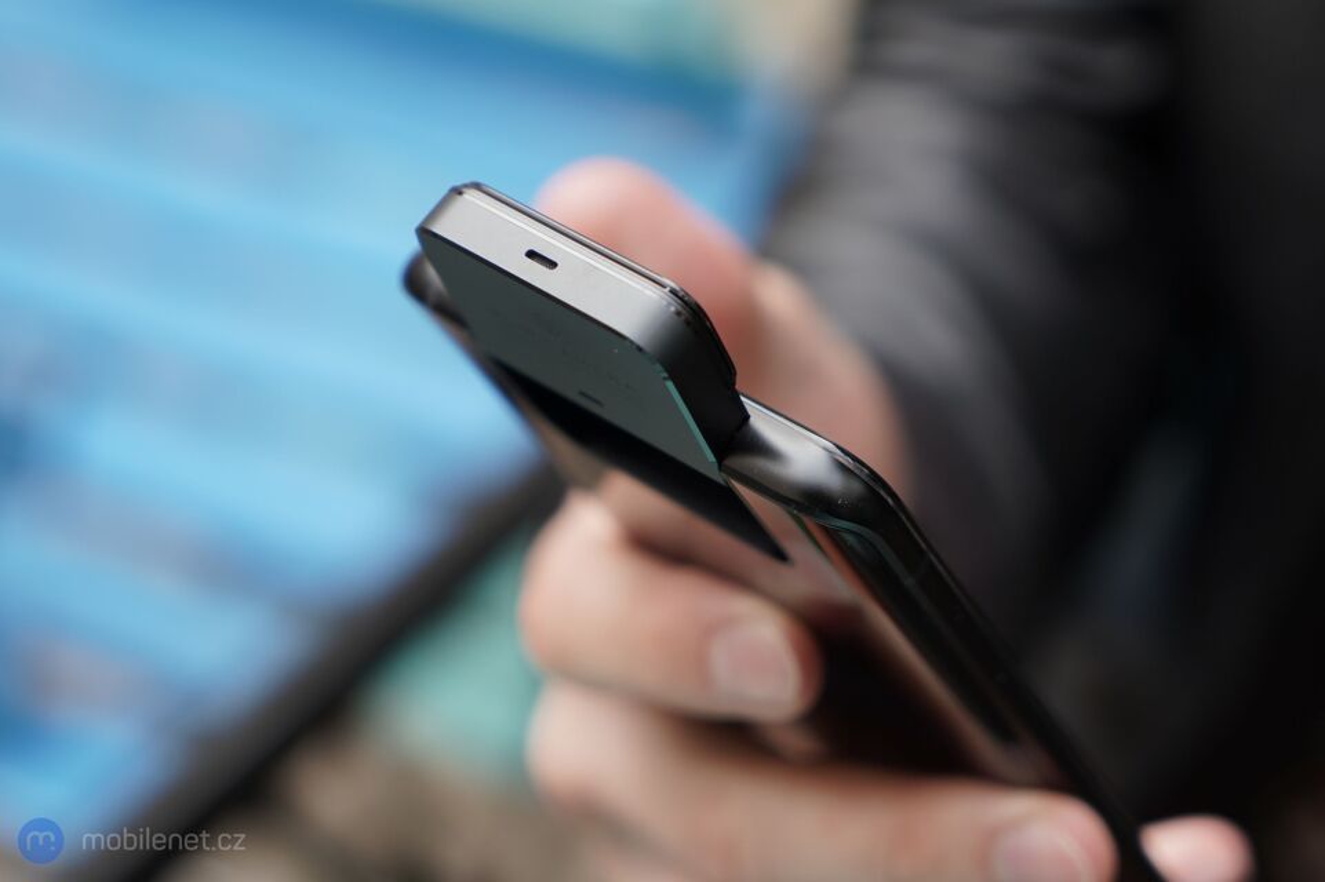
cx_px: 662
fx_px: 2575
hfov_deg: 28.9
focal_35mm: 70
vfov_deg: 19.4
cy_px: 441
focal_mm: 70
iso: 125
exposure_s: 1/250
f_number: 4
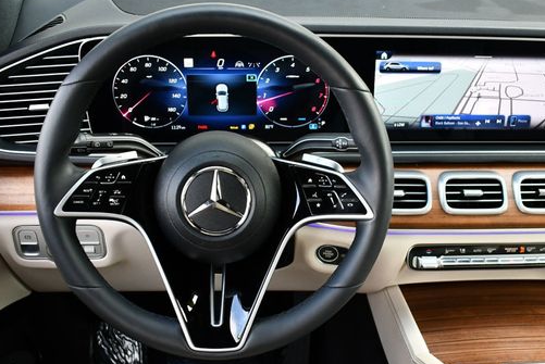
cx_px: 322
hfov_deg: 42.5
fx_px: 697
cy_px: 208
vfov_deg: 29.3
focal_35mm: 46
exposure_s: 1/250
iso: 720
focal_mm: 18
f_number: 3.5
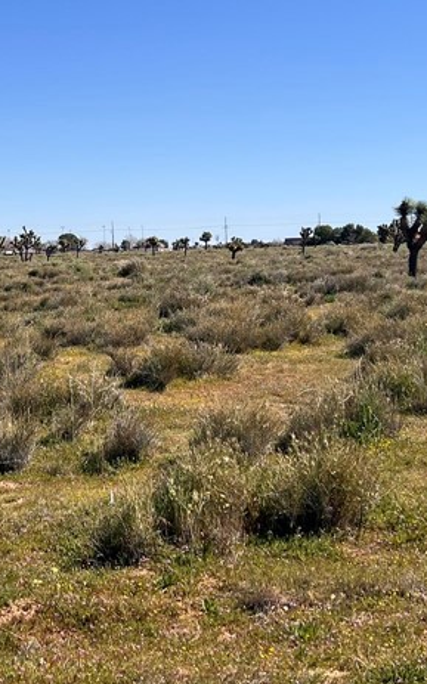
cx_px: 71
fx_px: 1137
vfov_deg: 33.4
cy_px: 284
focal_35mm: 61
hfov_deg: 21.0
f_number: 1.5
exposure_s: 1/6211
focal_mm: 5.7
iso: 50
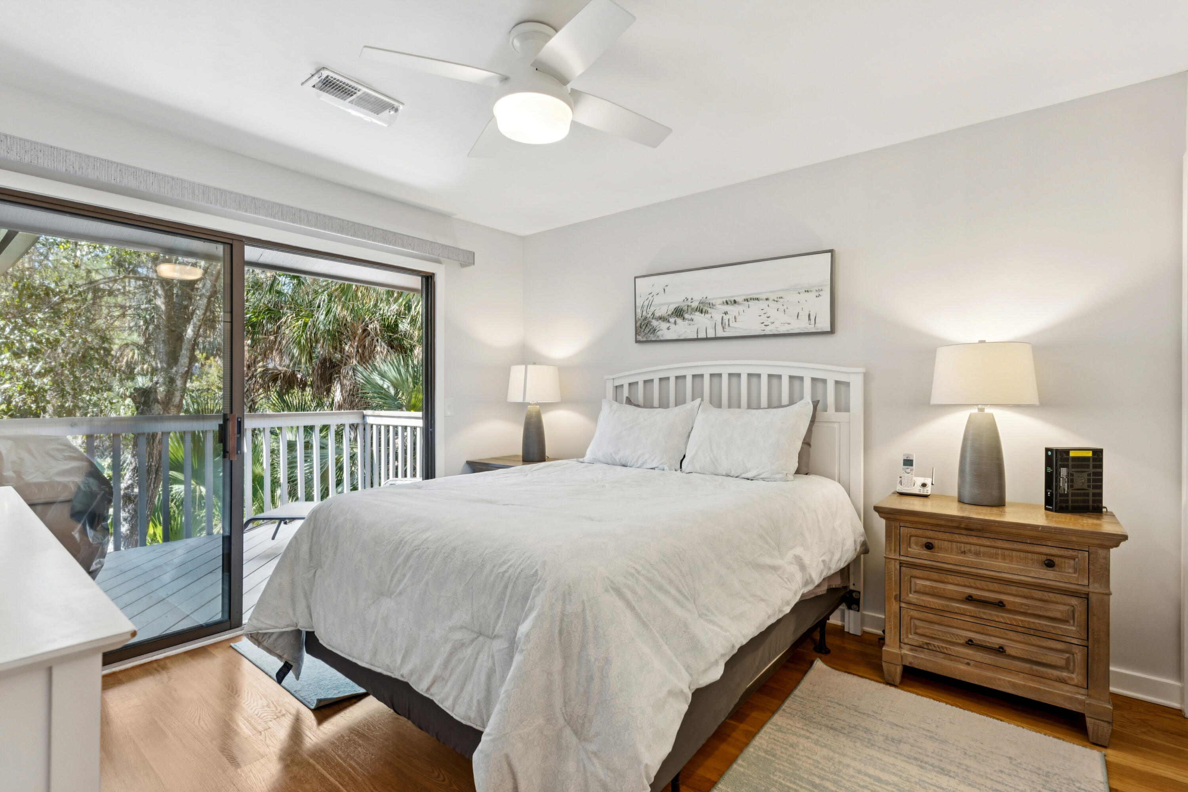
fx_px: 561
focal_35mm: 17
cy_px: 396
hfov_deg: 93.3
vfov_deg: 70.4
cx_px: 594
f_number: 7.1
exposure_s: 1/20
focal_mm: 17
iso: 400
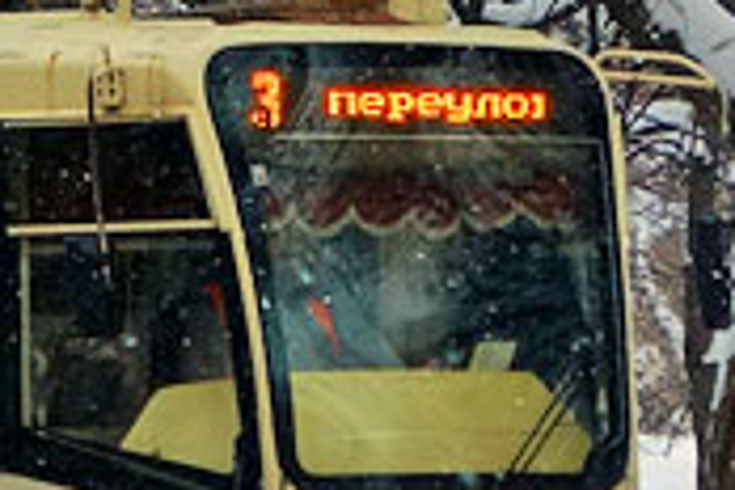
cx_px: -72
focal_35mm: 392
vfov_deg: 3.5
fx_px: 8003
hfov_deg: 5.2
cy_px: -418
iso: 200
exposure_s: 1/500
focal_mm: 21.08
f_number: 3.5
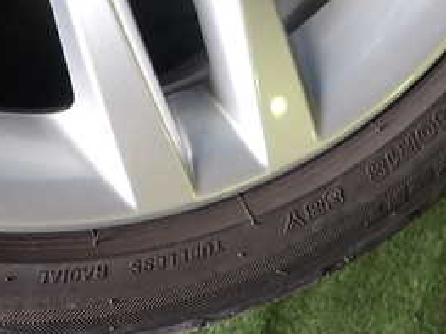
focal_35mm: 57
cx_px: 120
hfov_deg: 33.2
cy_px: 0
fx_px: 734
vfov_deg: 24.5
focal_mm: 4.5
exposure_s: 1/60
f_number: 2
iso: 160
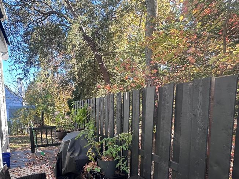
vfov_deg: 59.3
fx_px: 152
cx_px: 65
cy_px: 123
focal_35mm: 22
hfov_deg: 72.0
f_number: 2.2
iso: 40
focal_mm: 2.22
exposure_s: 1/123
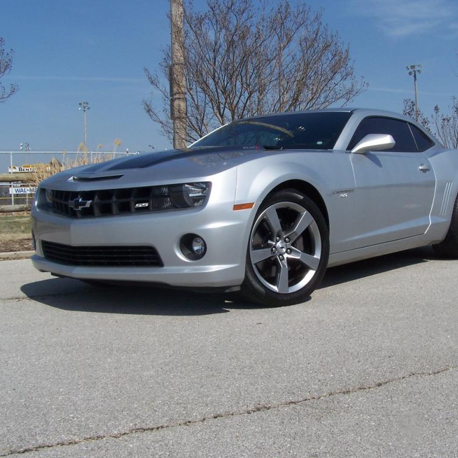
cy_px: 228
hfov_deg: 37.3
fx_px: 674
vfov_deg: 37.6
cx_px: 290
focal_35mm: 45
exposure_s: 1/750
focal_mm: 6.3
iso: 80
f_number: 5.6
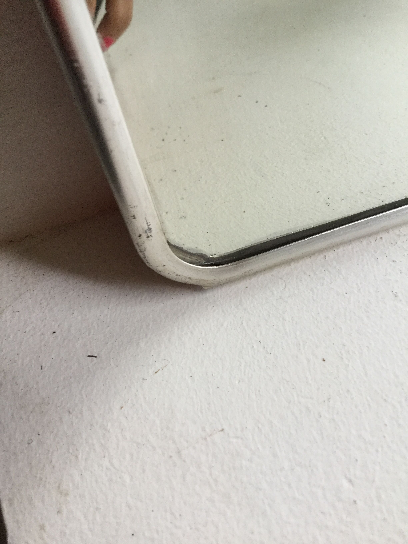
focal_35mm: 31
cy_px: 272
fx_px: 487
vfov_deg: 58.4
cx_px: 204
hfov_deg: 45.4
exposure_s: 1/33
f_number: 2.4
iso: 100
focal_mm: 3.3
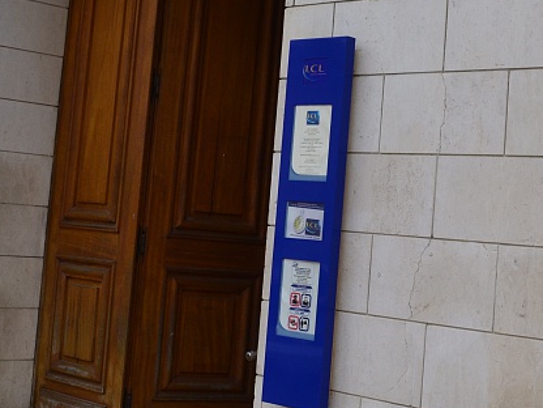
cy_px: 95
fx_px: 1114
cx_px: 343
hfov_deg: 27.3
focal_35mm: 71
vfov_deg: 20.5
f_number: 10
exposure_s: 1/250
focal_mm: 20
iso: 400
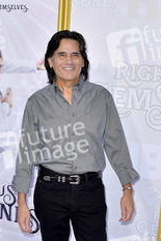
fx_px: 369
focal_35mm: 55
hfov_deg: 24.5
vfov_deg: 34.9
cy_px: 199
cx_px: 66
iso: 320
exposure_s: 1/250
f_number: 7.1
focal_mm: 32
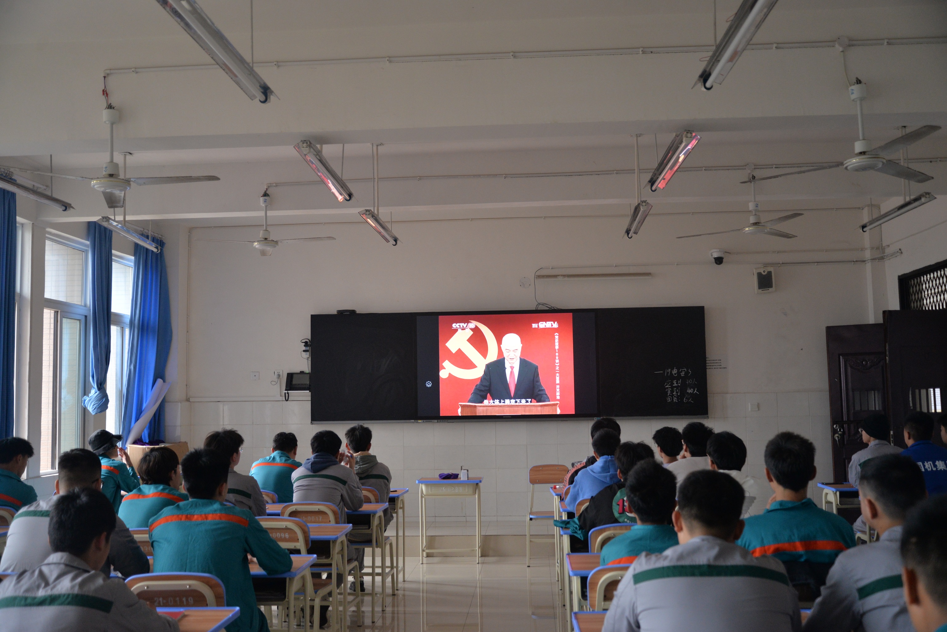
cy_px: 316
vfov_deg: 38.9
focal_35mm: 34
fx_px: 895
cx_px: 474
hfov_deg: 55.8
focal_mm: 34
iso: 1100
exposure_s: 1/100
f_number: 4
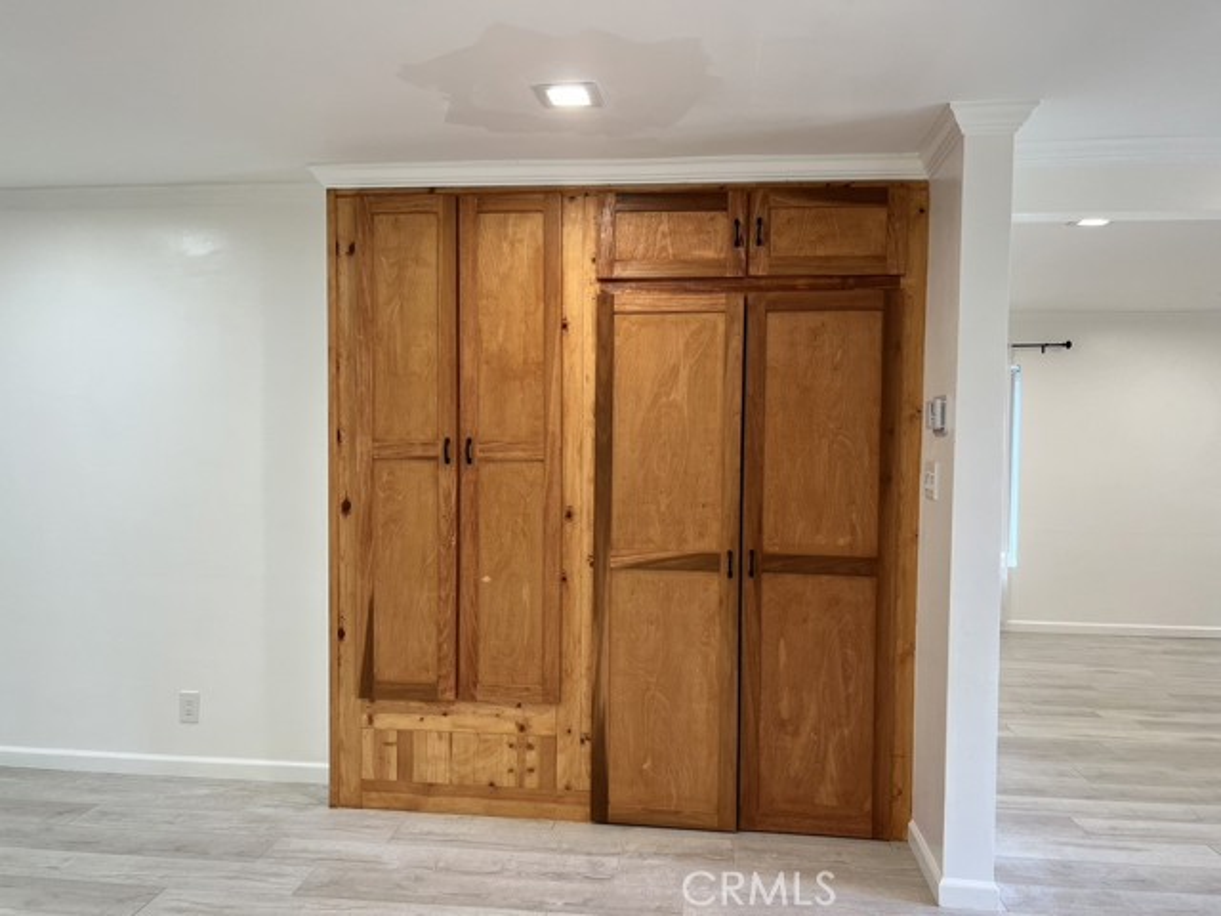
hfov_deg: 67.3
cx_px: 610
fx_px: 917
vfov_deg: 53.1
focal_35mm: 26
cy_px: 458
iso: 80
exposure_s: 1/120
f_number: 1.5
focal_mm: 5.7
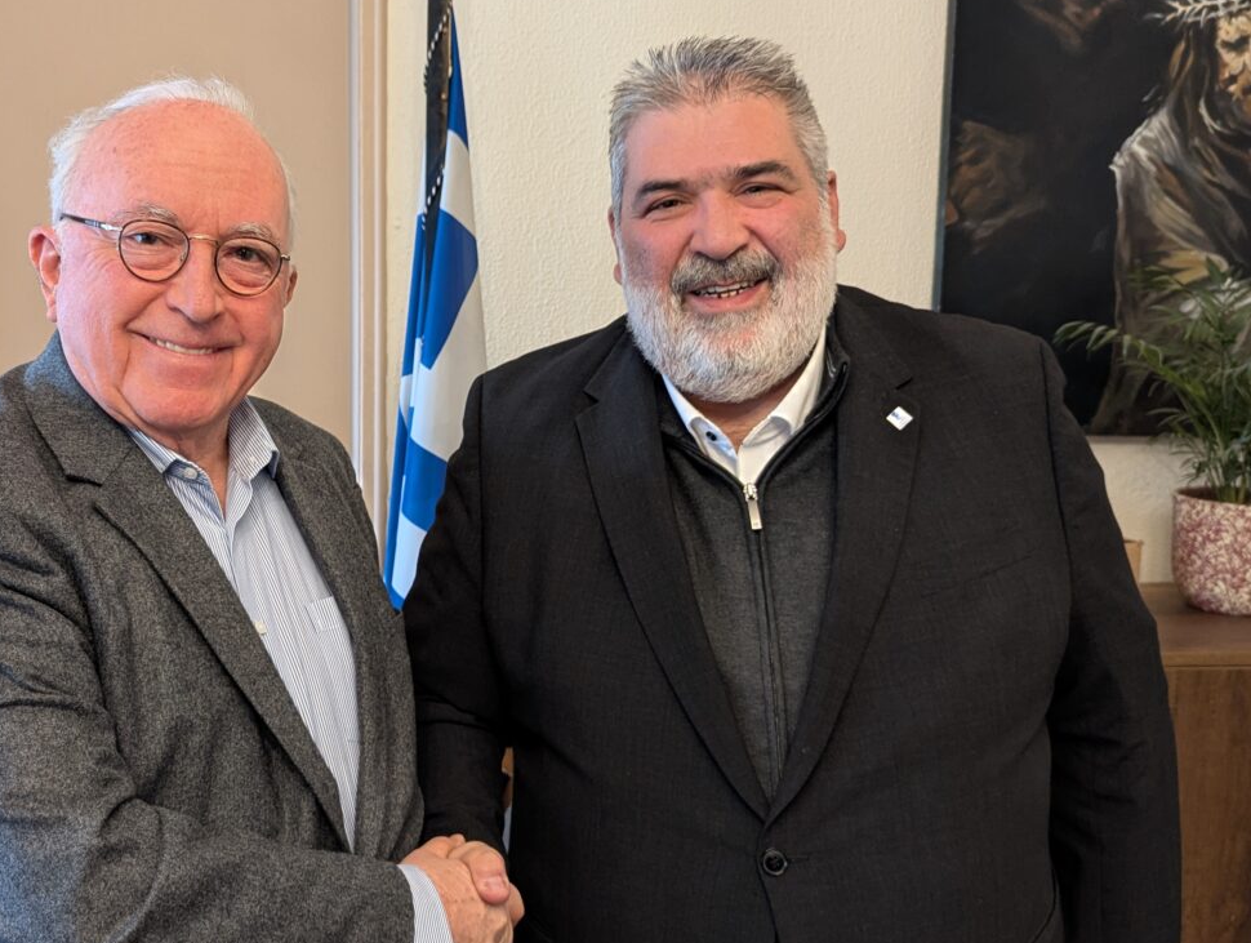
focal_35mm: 38
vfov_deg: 37.8
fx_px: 1376
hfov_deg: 48.5
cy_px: 419
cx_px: 488
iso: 335
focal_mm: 6.81
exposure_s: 1/60.9
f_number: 1.85
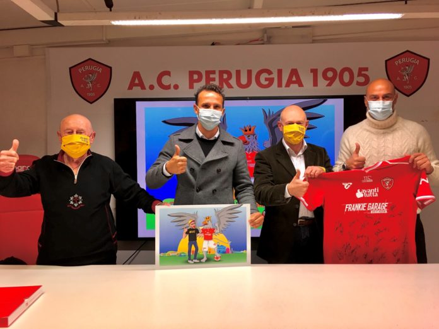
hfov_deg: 61.7
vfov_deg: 48.2
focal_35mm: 29
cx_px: 220
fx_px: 368
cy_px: 164
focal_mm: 4.15
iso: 40
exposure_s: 1/33
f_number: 2.2
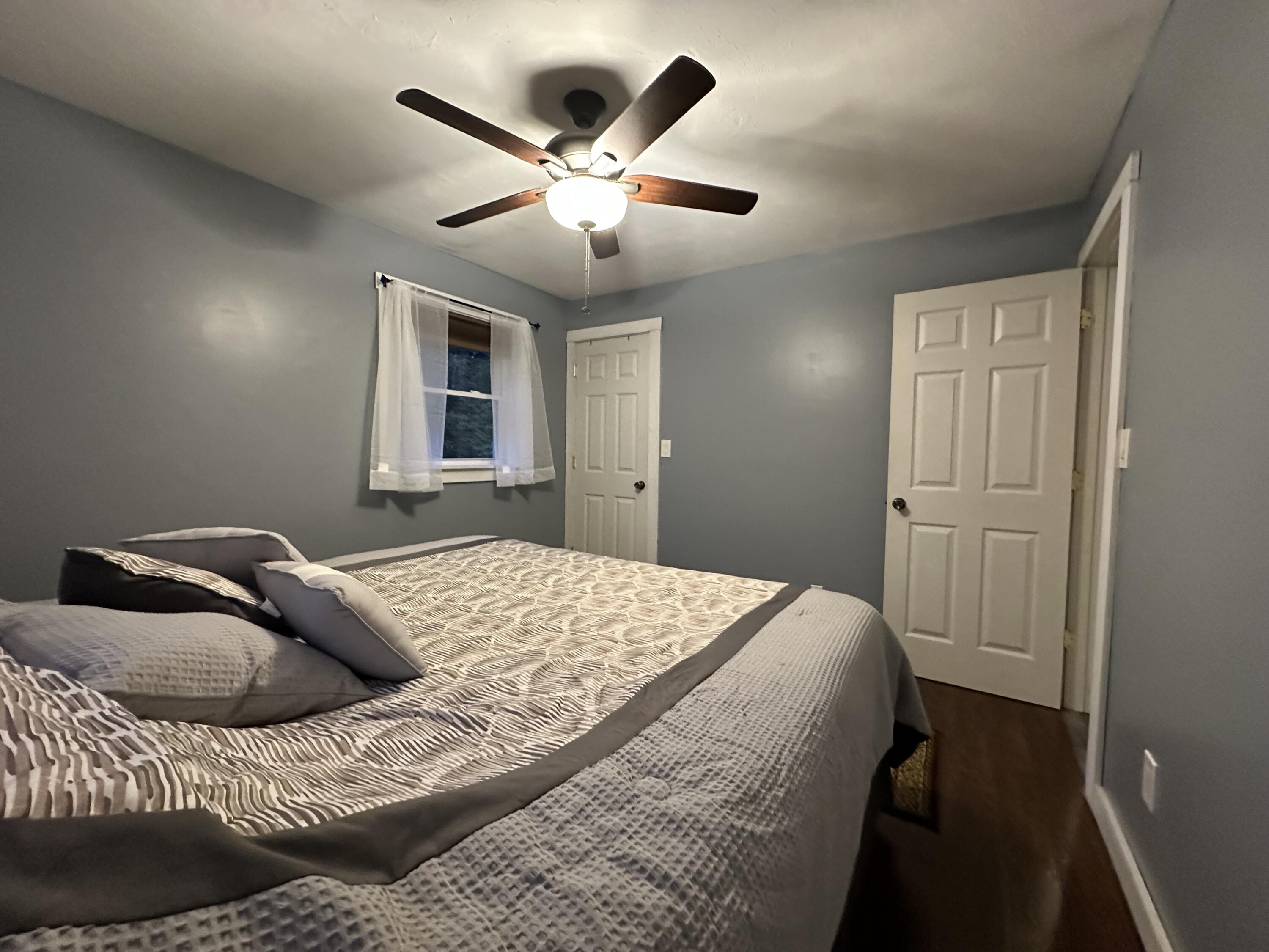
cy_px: 476
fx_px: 513
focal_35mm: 14
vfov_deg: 85.7
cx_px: 634
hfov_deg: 102.1
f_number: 2.2
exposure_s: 1/60
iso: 800
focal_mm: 2.22
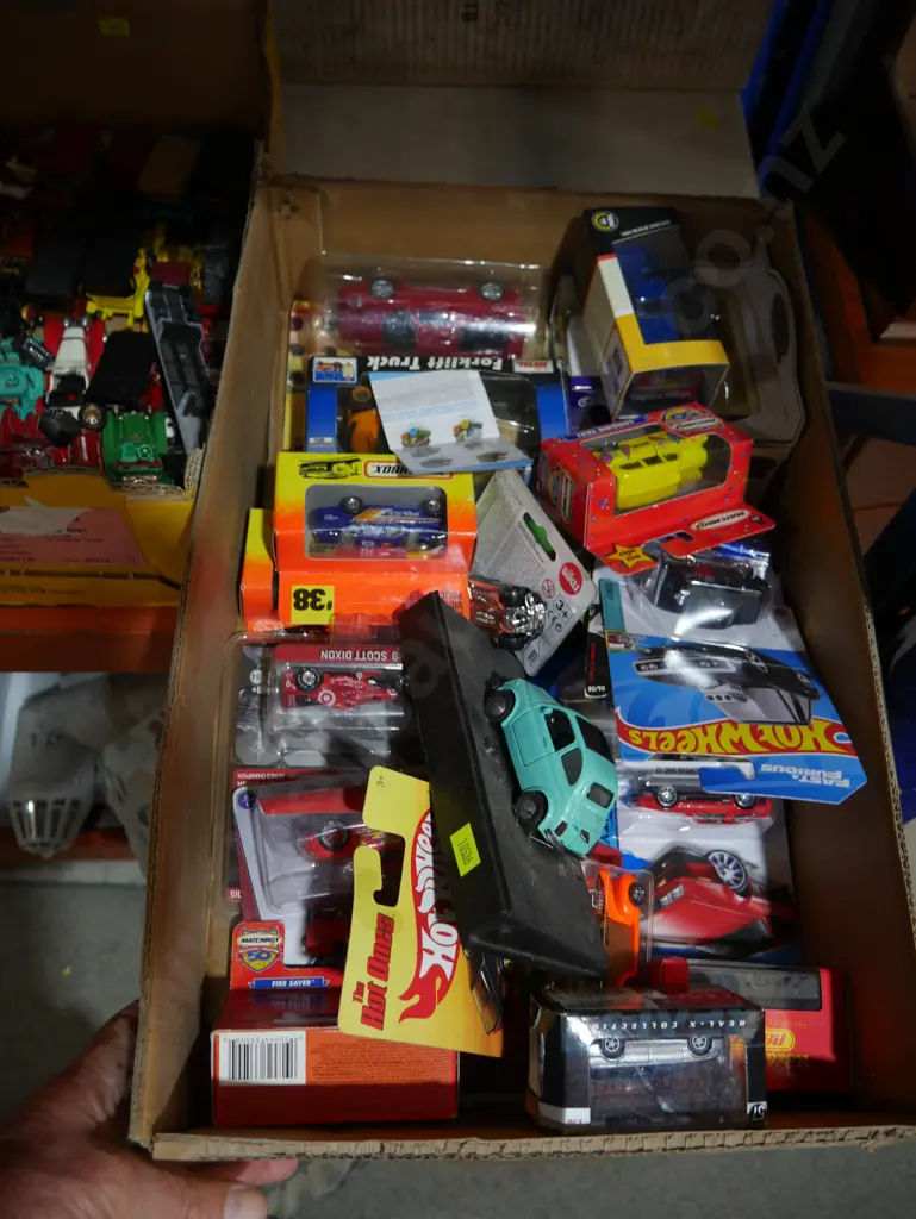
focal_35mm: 28
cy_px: 610
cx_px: 458
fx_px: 987
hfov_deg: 49.8
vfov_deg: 63.4
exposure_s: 1/80
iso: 200
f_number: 3.5
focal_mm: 14
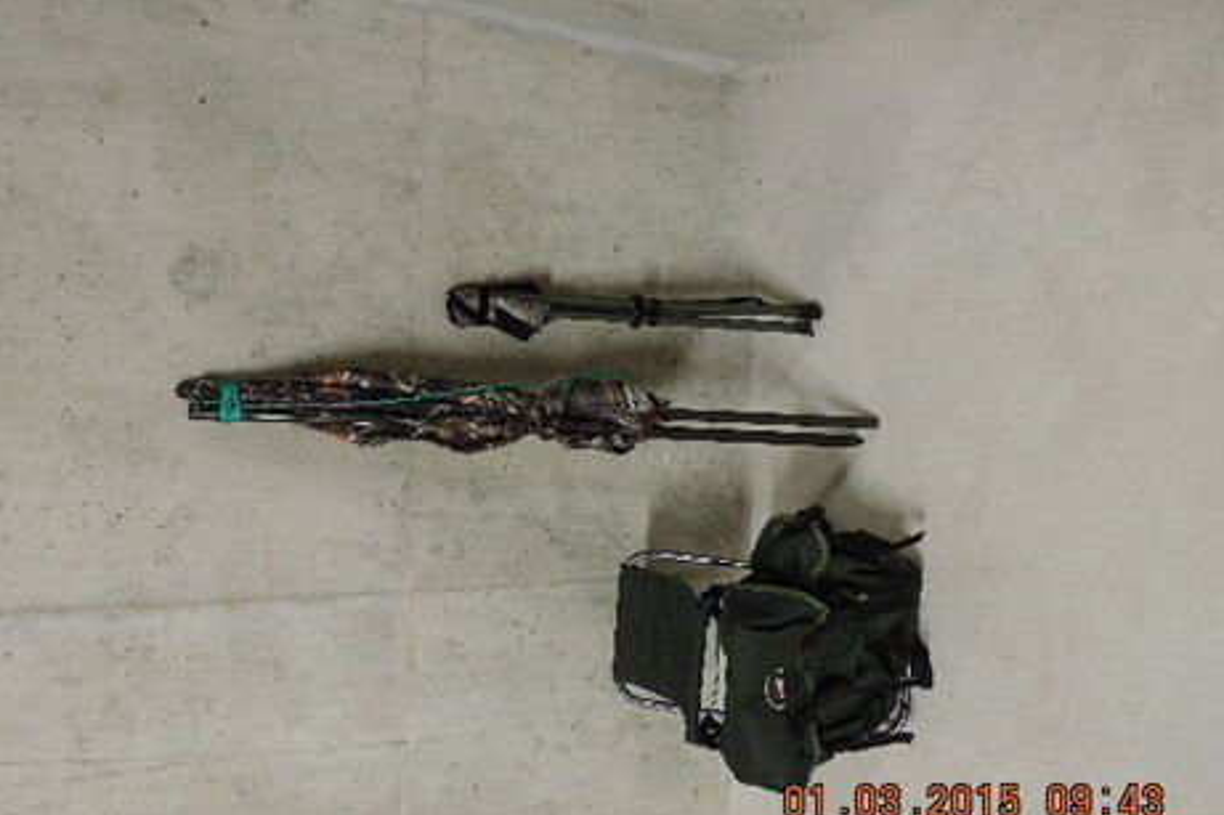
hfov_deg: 69.4
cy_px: 433
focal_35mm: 26
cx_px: 592
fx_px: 884
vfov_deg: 49.5
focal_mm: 4.3
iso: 400
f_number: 3
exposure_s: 1/15
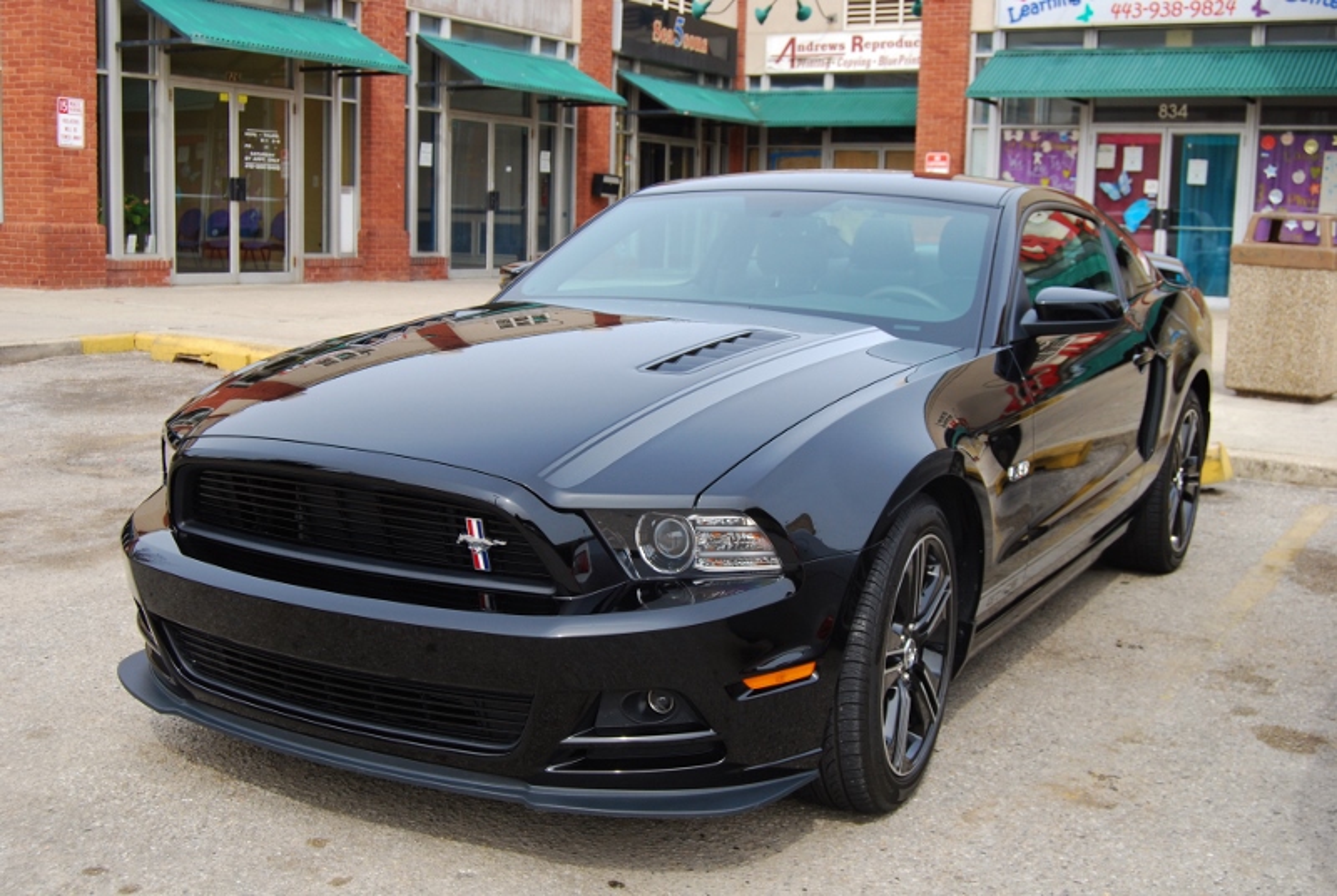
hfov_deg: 46.3
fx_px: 1562
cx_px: 668
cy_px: 448
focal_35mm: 42
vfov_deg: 32.0
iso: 200
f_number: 8
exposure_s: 1/200
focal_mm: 28
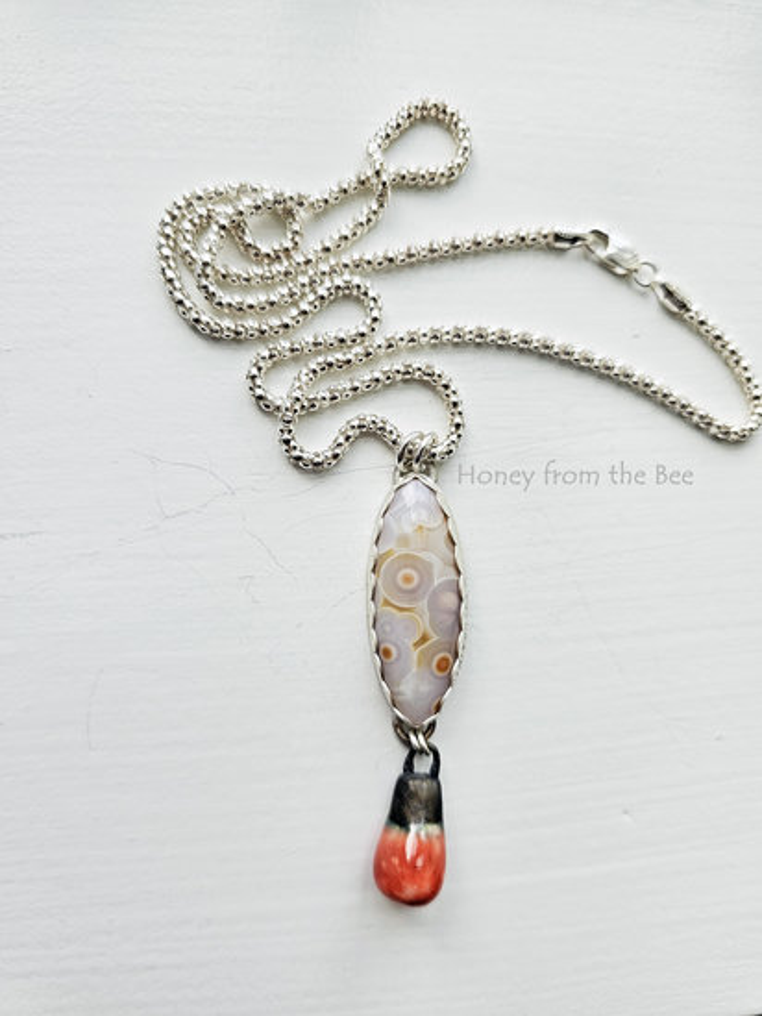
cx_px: 381
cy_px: 508
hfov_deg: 58.9
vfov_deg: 73.9
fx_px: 675
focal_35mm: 23
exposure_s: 1/180
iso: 32
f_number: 1.7
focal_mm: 6.3
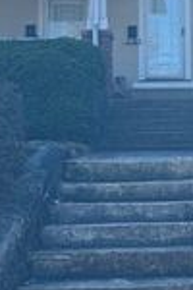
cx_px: 218
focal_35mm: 83
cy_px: 71
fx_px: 667
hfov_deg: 15.9
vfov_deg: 24.2
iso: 100
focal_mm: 6.76
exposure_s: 1/1855
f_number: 1.78
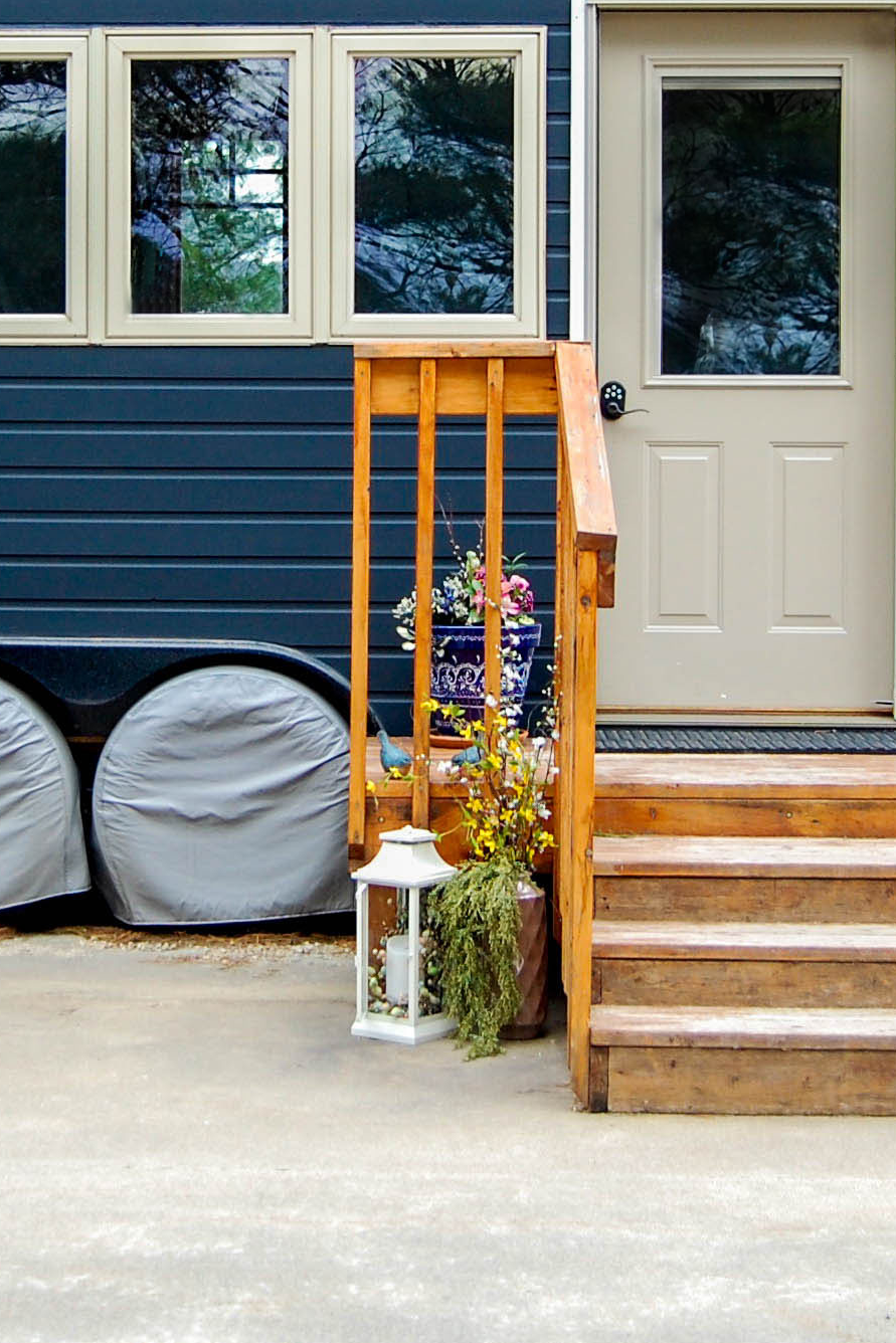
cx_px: 242
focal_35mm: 81
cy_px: 441
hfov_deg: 16.8
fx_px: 3023
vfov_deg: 24.9
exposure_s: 1/80
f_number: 4.5
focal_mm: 24
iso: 400
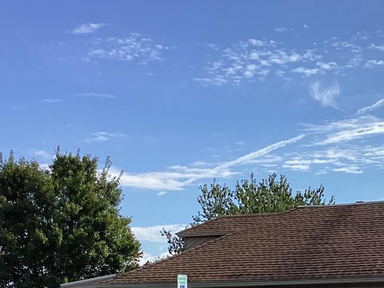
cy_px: 281
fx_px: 899
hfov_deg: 23.4
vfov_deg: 17.8
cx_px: 354
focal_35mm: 81
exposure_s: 1/2092
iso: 25
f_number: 2.4
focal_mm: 3.3
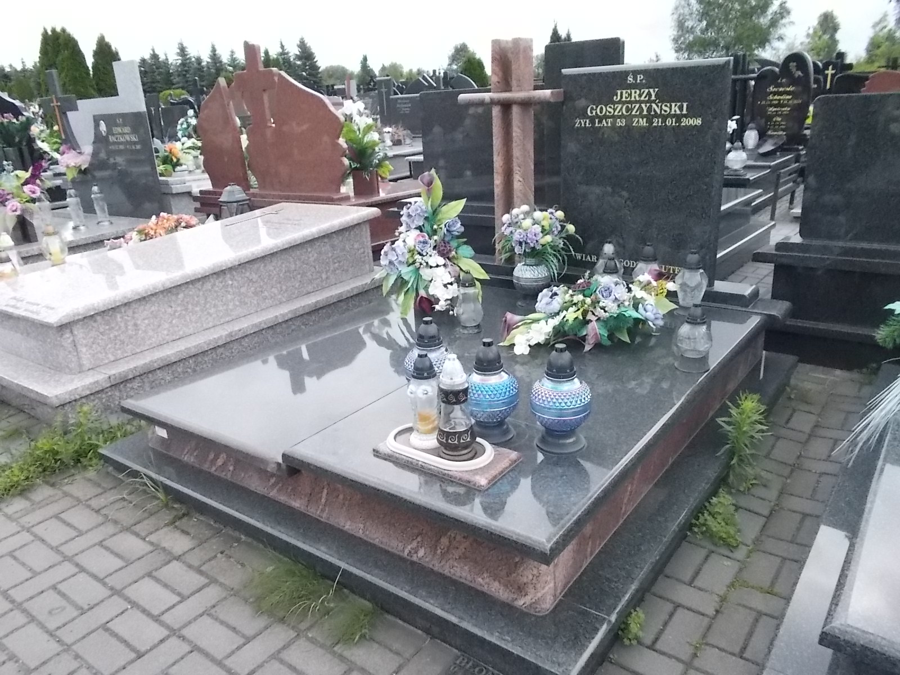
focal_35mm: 26
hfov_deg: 67.3
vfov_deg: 53.1
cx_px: 450
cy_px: 338
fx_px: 676
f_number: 8
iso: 400
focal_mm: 4.6
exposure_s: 1/250
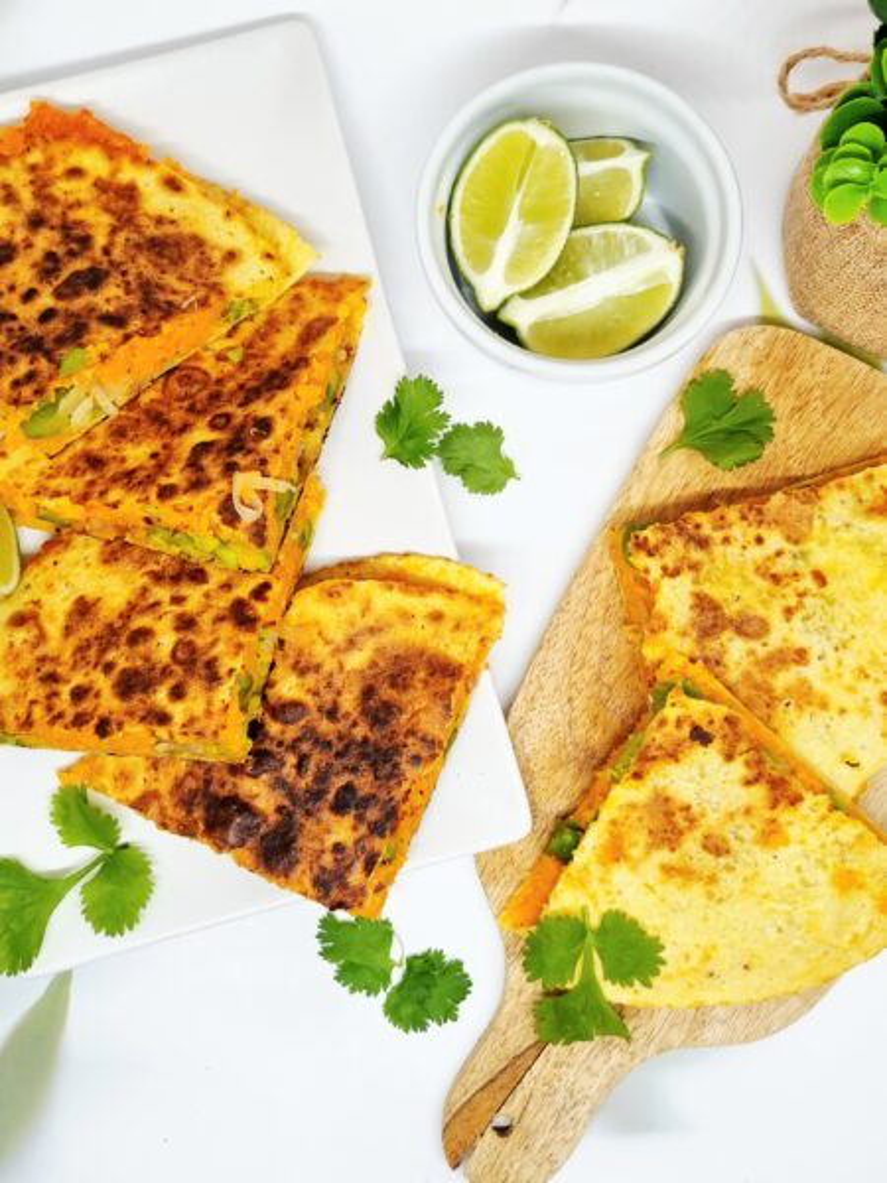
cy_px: 592
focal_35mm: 26
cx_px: 444
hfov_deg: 53.1
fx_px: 888
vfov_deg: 67.3
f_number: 1.8
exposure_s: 1/100
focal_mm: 5.4
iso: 64
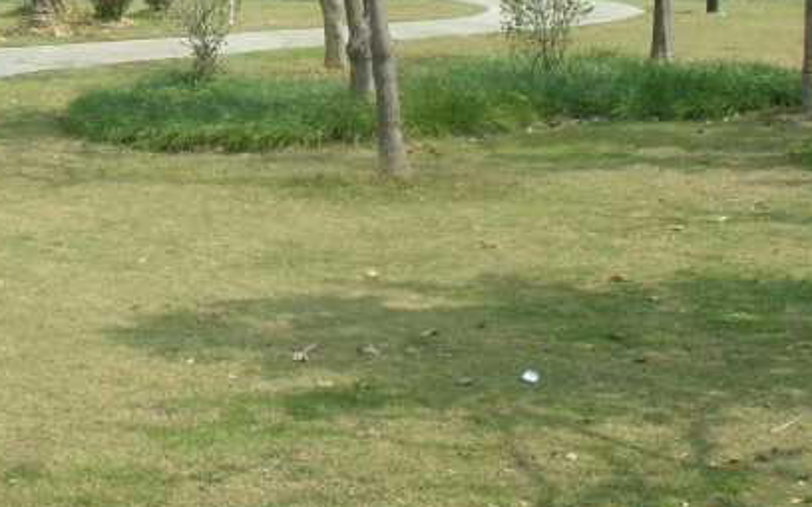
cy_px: 185
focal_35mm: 93
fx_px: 2058
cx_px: 261
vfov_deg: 14.0
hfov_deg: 22.2
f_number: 8.4
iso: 100
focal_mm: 6.3
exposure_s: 1/180
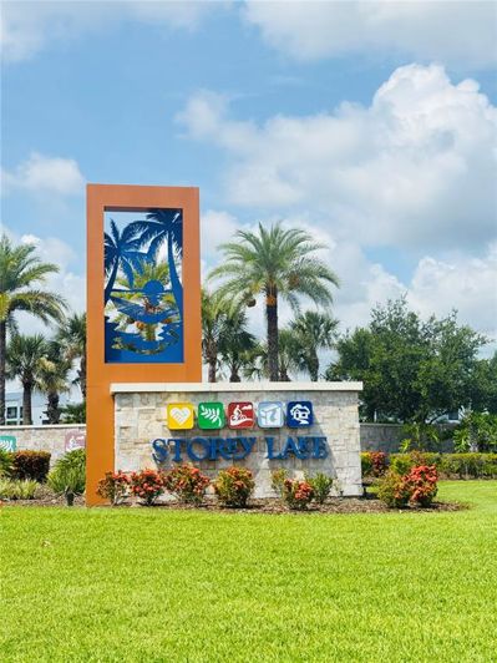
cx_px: 248
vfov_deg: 39.7
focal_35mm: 48
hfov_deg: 30.3
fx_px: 919
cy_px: 332
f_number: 1.78
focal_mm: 6.76
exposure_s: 1/4878
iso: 64
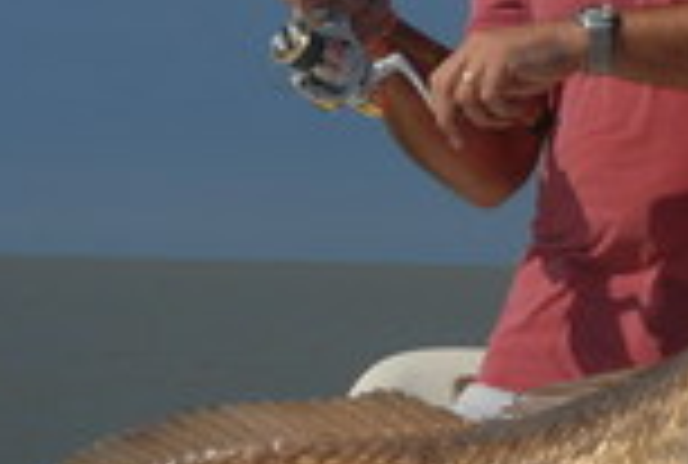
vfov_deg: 11.4
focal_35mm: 121
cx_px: 562
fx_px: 2325
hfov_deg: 16.7
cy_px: 162
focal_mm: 31
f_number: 10
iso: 100
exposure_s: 1/350
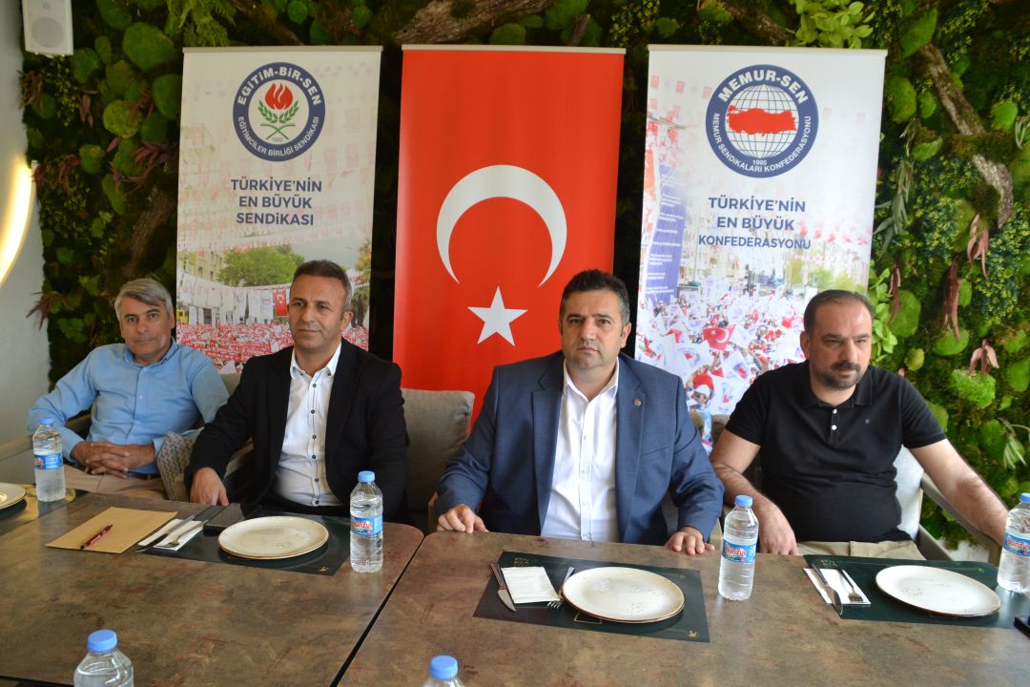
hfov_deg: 67.4
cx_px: 515
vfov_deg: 47.9
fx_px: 772
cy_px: 344
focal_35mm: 27
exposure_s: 1/60
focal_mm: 18
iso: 560
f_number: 3.5
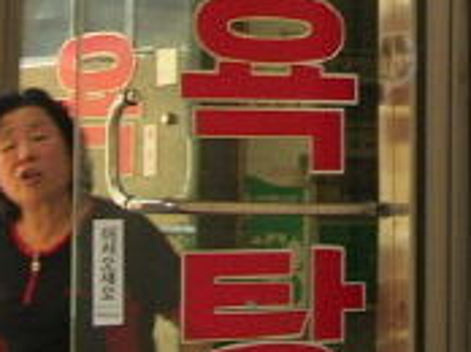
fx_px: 2378
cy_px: -144
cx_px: 539
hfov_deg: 11.1
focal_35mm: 175
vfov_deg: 8.3
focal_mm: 7.8
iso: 64
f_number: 4.8
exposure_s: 1/73
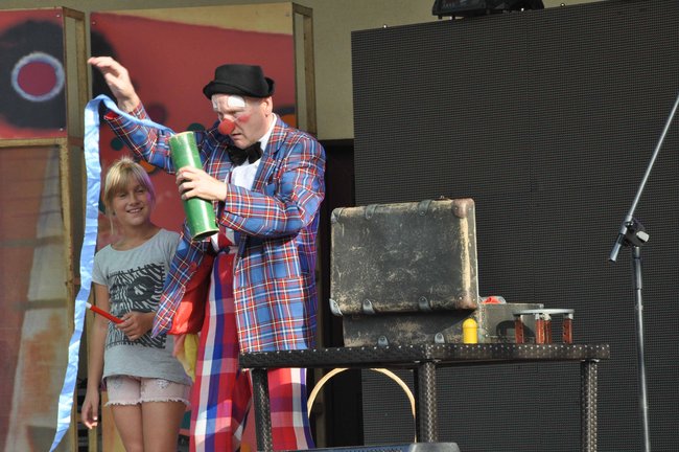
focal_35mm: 300
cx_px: 340
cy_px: 226
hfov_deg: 6.9
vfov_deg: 4.6
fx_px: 5653
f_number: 18
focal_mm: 200
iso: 640
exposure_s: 1/125
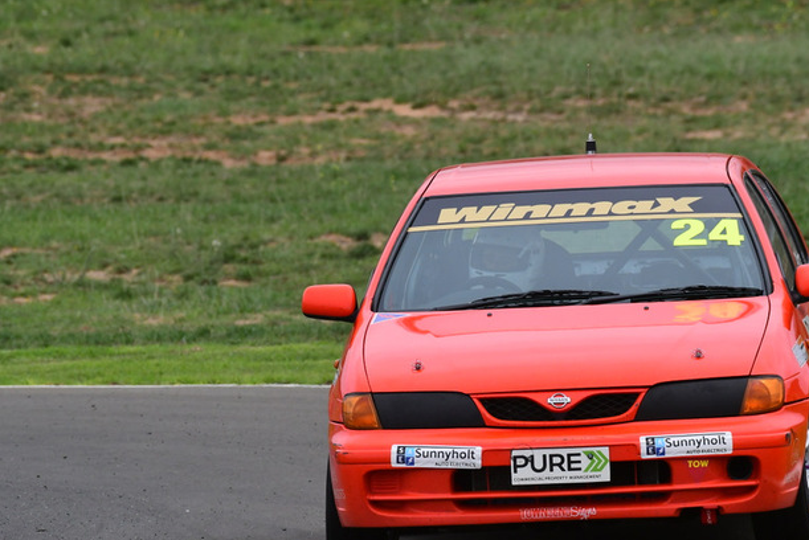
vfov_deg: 1.6
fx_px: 19424
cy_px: 320
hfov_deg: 2.4
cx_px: 445
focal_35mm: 864
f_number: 11
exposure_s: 1/640
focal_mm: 440
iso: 800
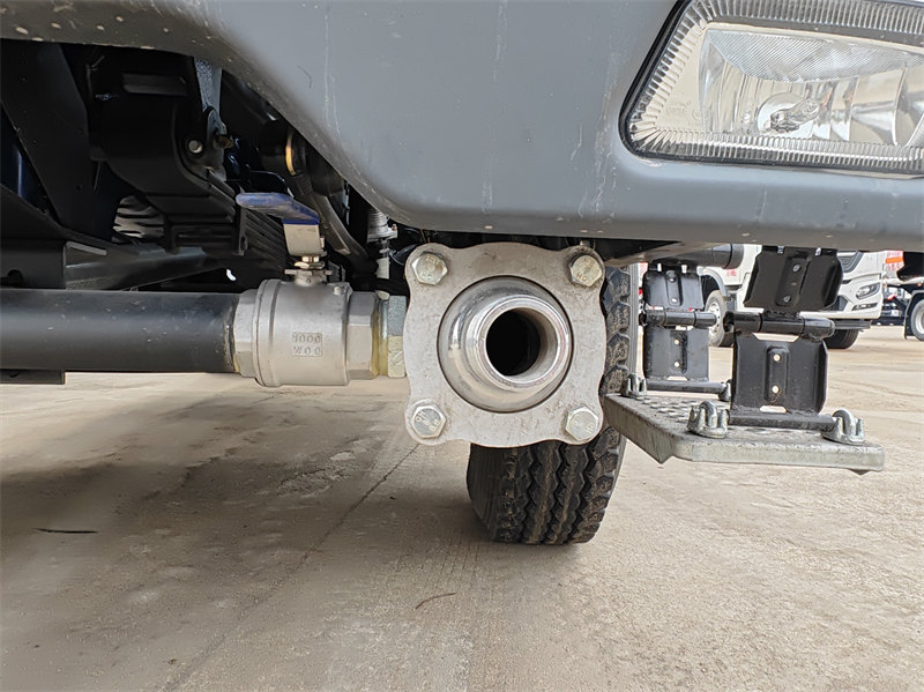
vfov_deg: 56.8
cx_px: 462
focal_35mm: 24
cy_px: 346
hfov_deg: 71.6
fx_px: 640
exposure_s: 1/50
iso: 125
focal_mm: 1.82
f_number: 2
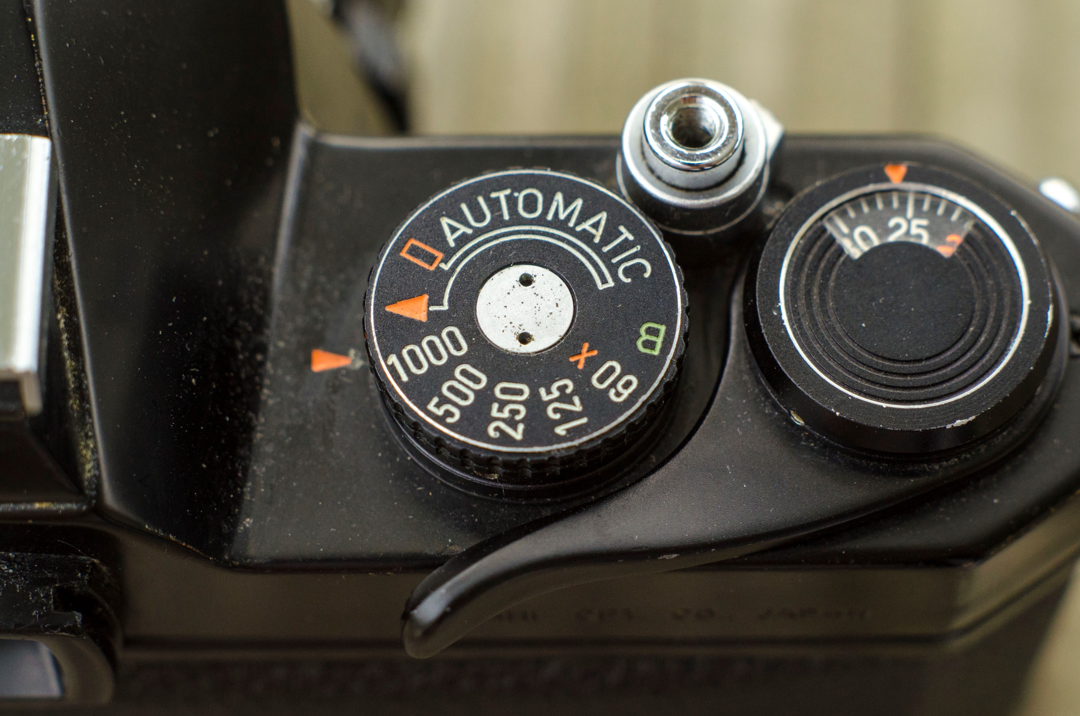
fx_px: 2245
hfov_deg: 27.0
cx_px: 540
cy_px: 358
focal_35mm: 75
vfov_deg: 18.1
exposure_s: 1/200
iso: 640
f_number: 1.8
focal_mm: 50
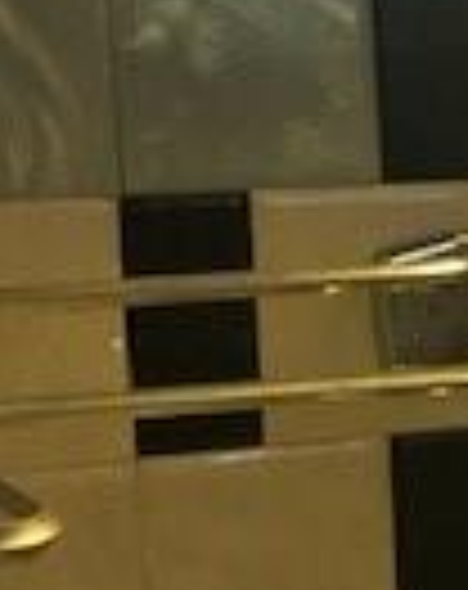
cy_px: 369
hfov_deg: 10.7
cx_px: 860
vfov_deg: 14.4
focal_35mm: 134
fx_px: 2331
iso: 64
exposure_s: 1/15
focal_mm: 3.99
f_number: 1.8
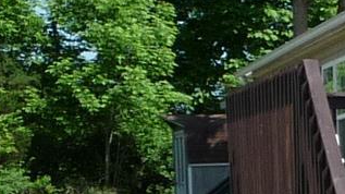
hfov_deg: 9.7
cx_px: 825
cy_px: 284
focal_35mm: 197
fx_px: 1801
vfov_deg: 6.1
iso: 100
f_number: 3.3
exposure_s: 1/800
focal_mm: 4.7
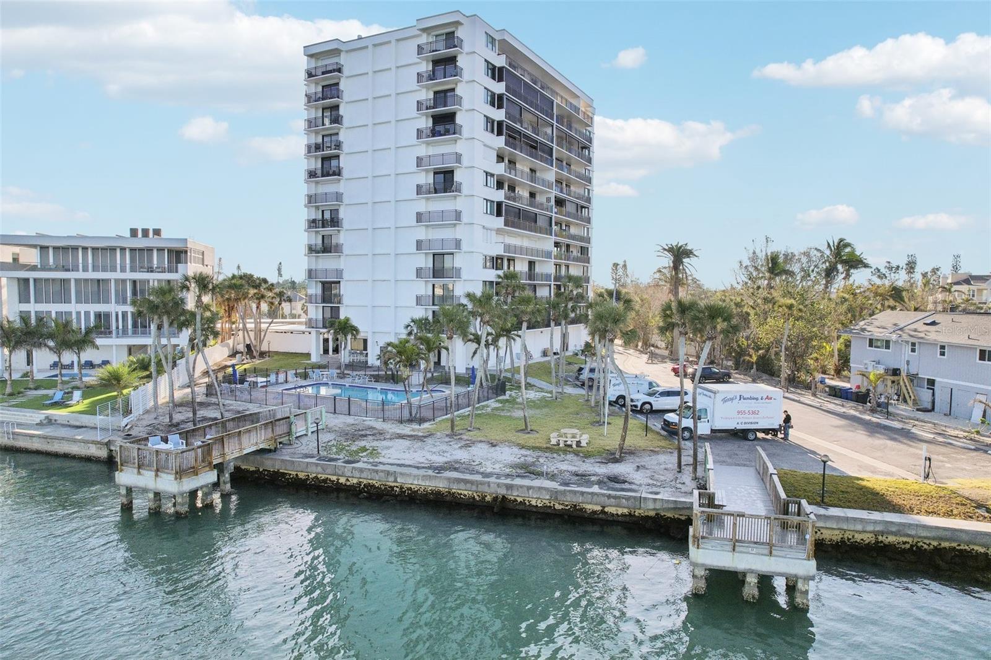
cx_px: 496
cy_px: 330
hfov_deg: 78.6
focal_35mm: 22
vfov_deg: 57.2
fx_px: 605
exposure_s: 1/2000
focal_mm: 8.4
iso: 100
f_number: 2.8
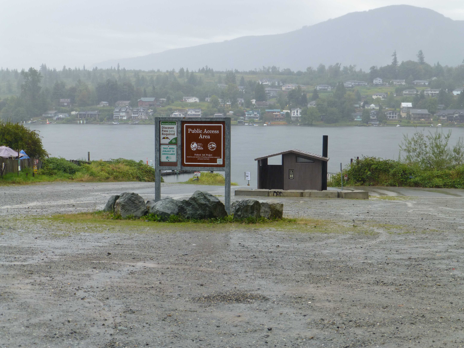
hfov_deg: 33.2
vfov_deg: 25.2
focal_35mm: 58
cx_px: 232
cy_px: 174
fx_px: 777
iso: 100
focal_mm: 10.3
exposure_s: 1/100
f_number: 4.7
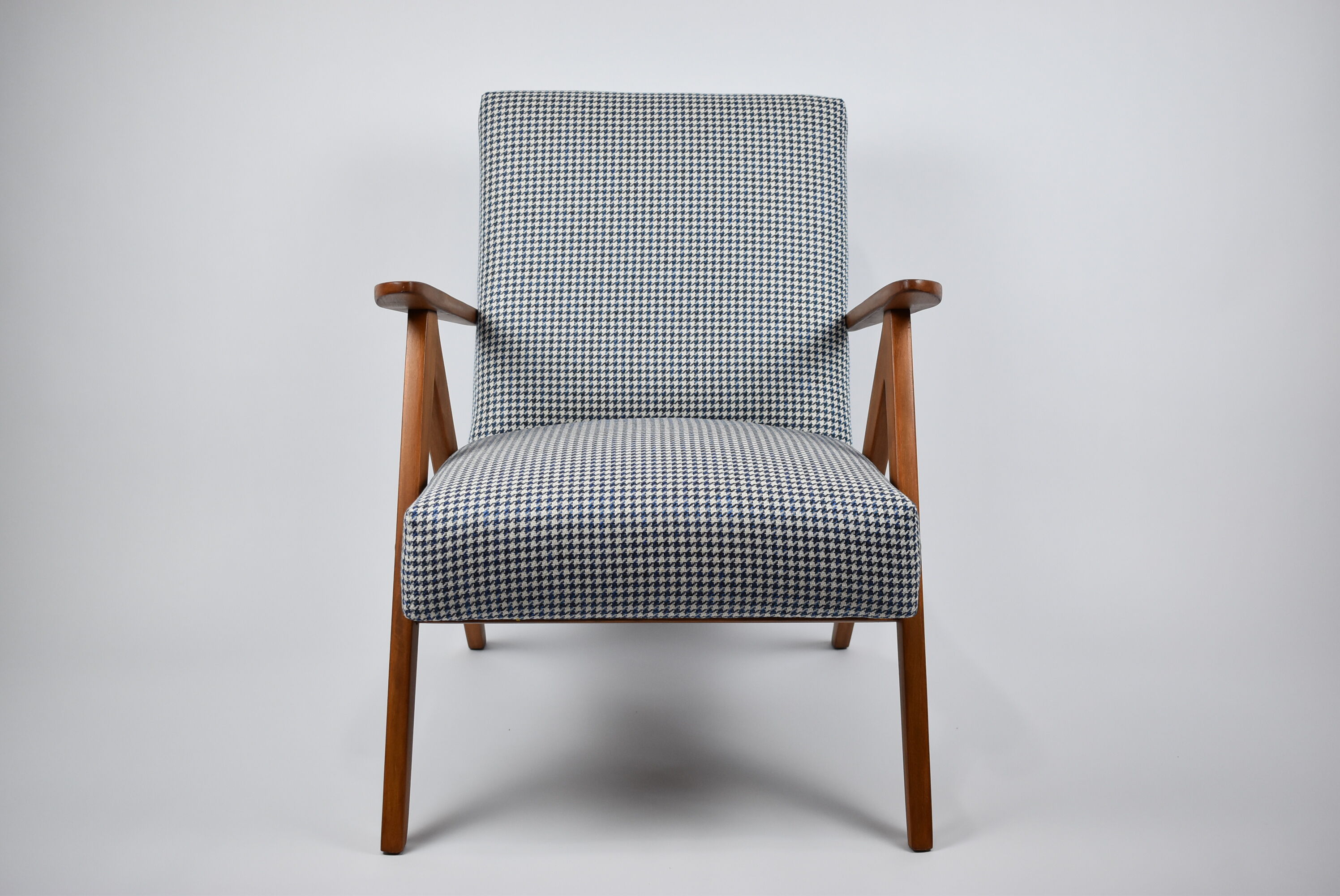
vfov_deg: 30.9
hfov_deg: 44.9
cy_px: 448
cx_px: 670
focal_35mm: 44
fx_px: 1620
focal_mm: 29
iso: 800
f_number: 4.5
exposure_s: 1/125
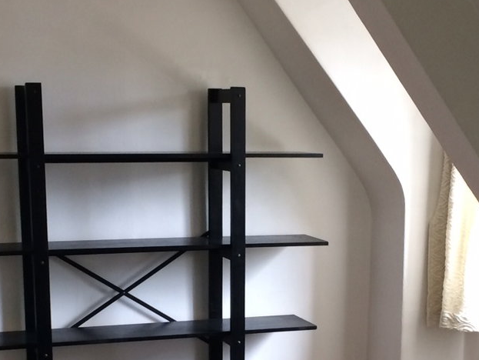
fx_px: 1066
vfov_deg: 18.8
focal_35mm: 77
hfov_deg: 25.3
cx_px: 249
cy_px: 328
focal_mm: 4.12
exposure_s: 1/30
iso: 64
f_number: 2.2
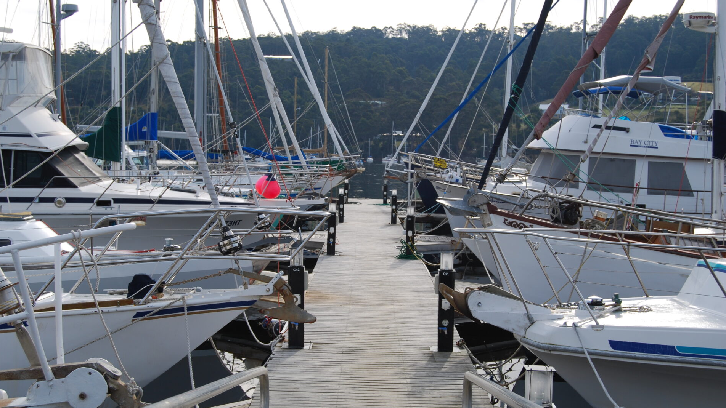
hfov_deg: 37.5
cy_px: 198
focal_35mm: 56
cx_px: 361
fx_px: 1069
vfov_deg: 21.6
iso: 100
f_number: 7.1
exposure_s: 1/200
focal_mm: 35
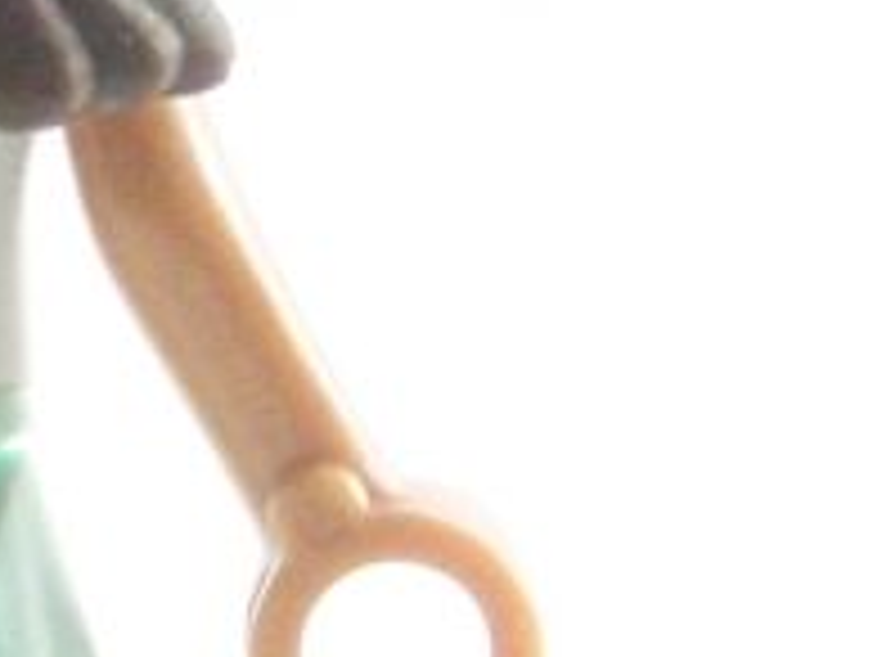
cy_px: 378
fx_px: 12499
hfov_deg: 4.0
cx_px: -171
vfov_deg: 3.0
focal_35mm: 495
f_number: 4
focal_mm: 15.6
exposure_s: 1/60
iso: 400
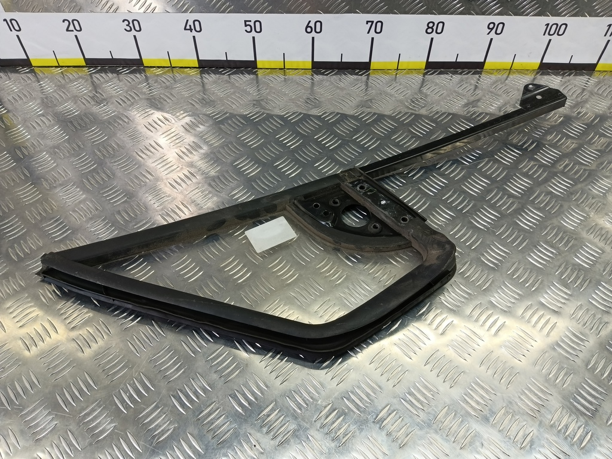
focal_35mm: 23
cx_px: 306
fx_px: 407
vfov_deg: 58.9
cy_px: 230
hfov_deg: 73.9
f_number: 1.6
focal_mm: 4.11
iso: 90
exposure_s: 1/50
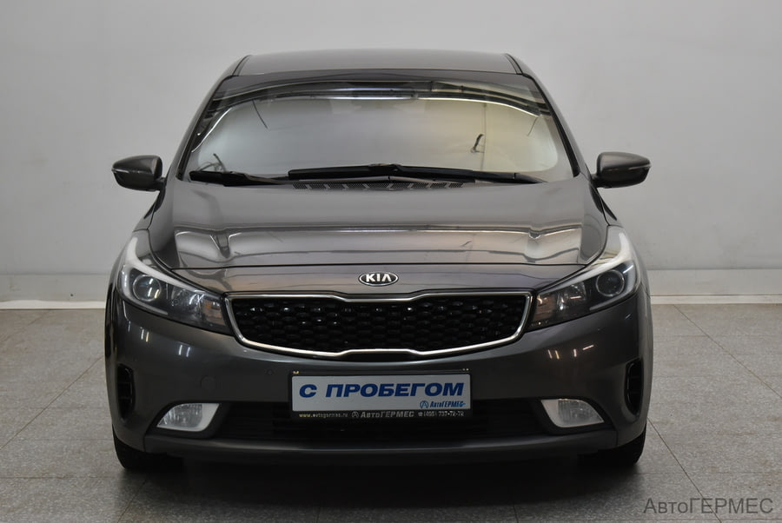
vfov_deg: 18.2
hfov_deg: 27.0
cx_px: 391
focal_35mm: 75
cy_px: 262
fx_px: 1631
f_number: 5.6
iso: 900
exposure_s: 1/80
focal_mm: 50
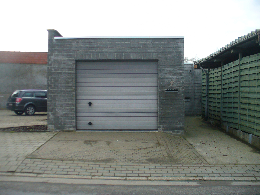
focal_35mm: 37
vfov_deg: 38.7
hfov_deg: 50.1
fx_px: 278
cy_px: 98
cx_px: 130
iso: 80
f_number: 2.8
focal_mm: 6.1
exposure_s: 1/200
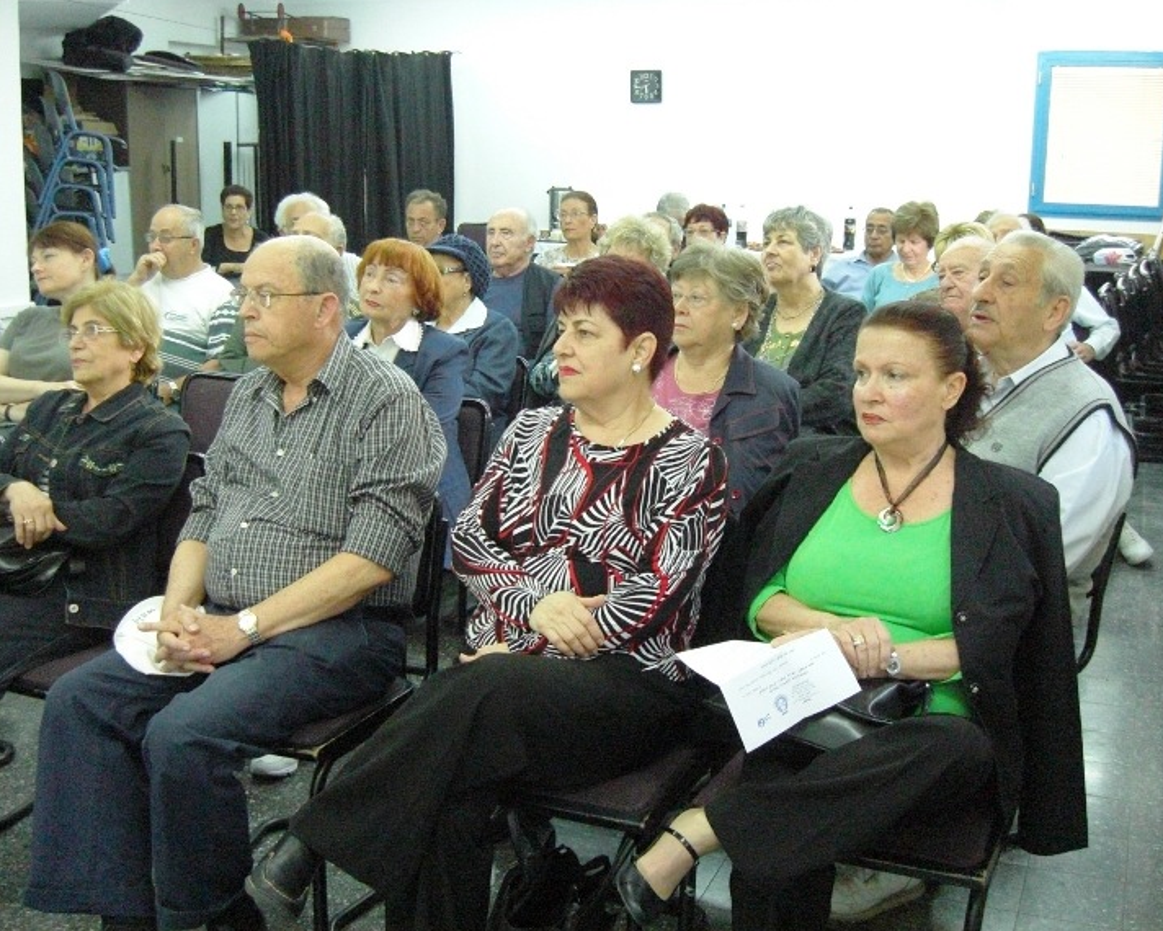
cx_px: 573
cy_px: 464
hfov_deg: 45.8
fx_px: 1377
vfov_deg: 37.4
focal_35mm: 40
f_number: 2.8
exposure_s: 1/125
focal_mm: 7.9
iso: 800
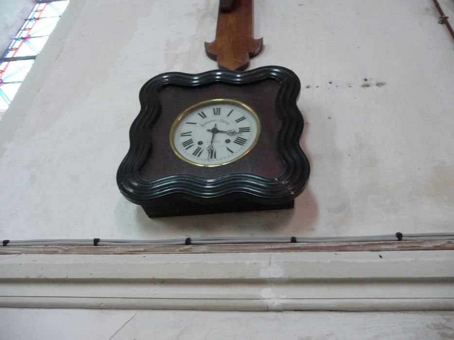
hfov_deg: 63.4
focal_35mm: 28
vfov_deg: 49.8
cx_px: 227
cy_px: 170
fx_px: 367
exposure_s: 1/13
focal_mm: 4.7
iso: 400
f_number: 3.3
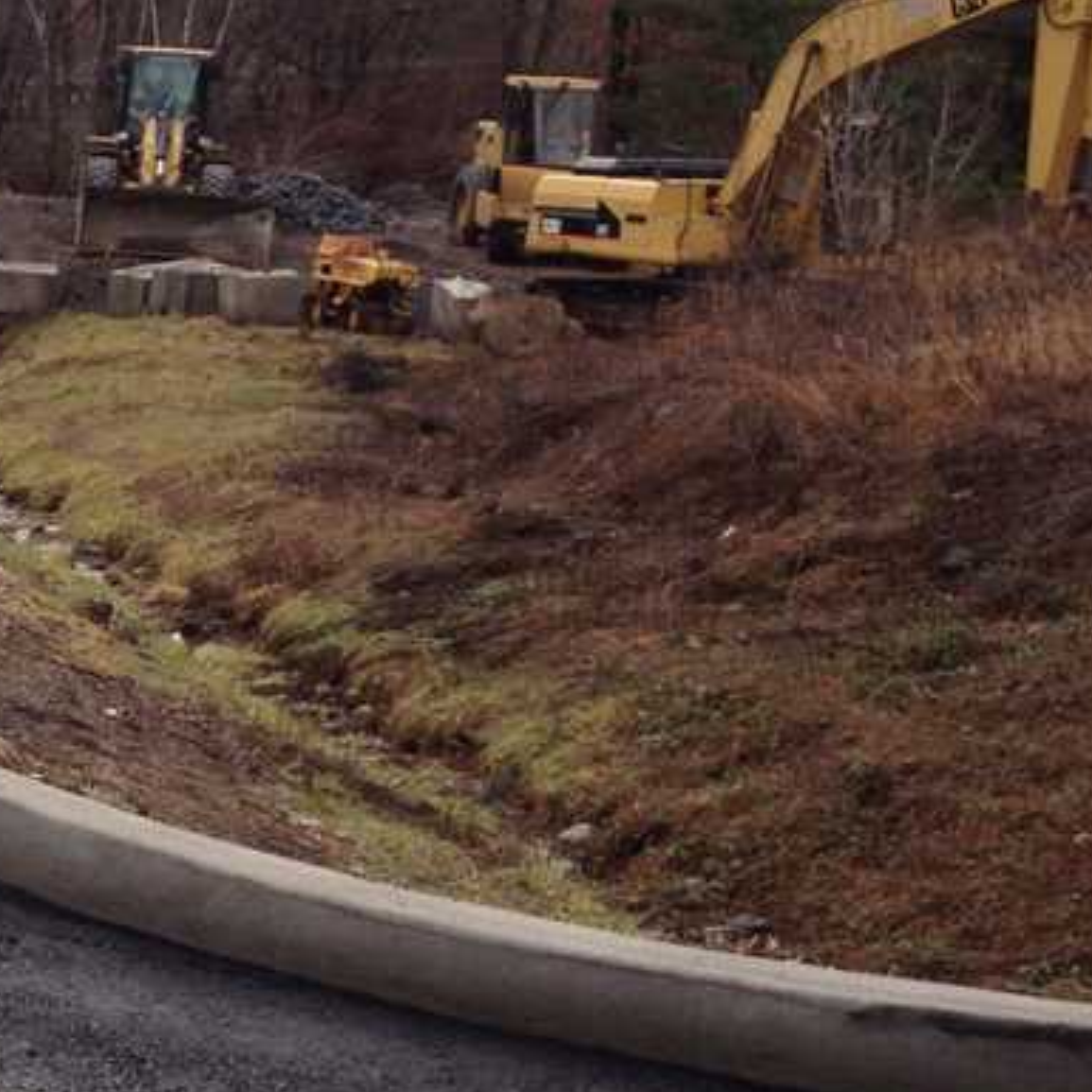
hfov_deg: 15.0
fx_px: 3819
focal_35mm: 107
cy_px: 459
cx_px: -603
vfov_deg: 16.3
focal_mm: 4.28
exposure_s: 1/472
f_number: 2.4
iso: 50
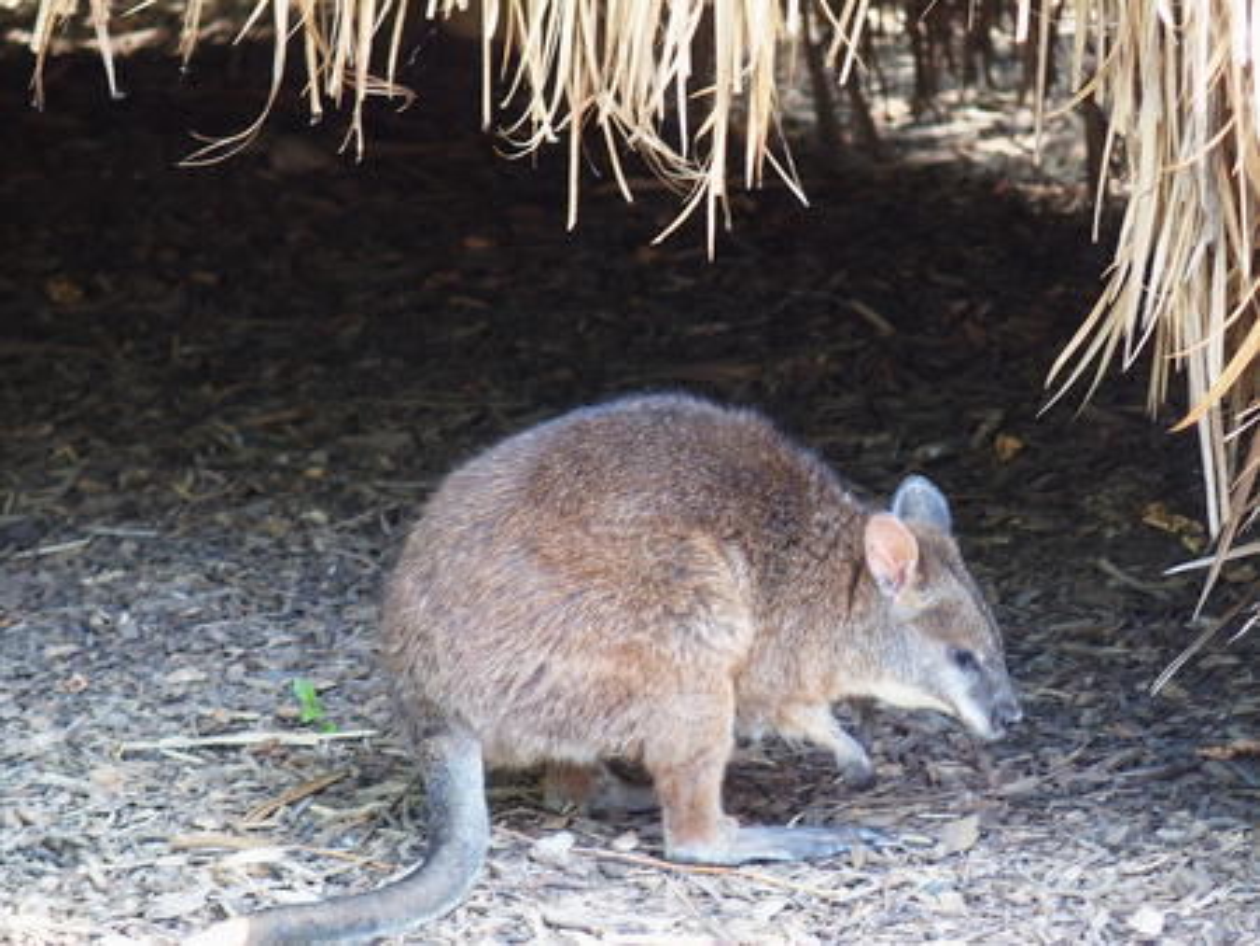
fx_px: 8813
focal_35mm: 242
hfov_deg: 8.2
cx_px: 630
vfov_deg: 6.1
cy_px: 473
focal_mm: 51.4
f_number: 2.8
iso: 500
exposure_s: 1/125
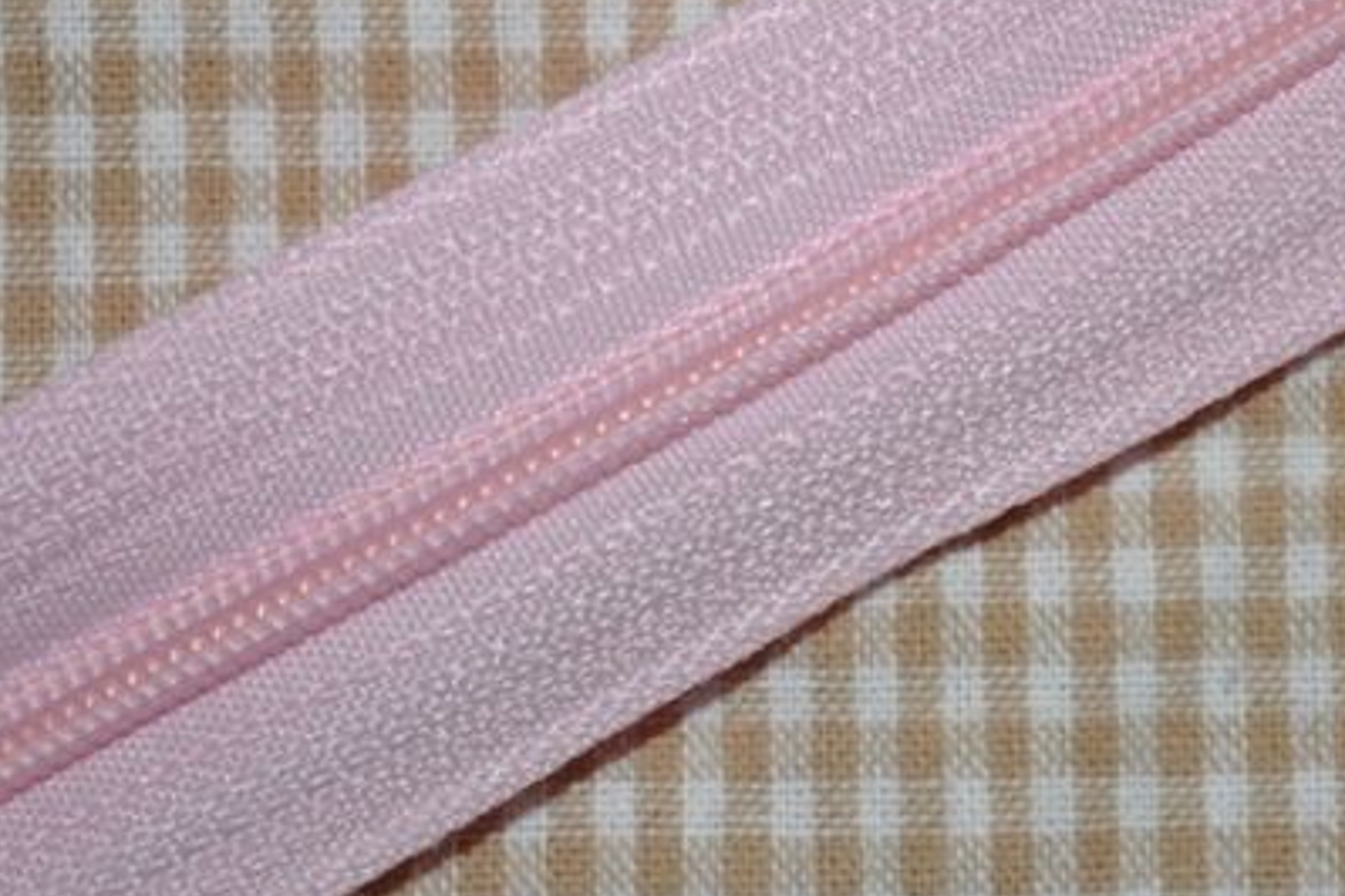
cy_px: 254
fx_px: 4707
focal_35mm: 126
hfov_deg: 16.2
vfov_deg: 10.9
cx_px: 1011
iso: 200
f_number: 5.3
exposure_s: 1/60
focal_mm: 42
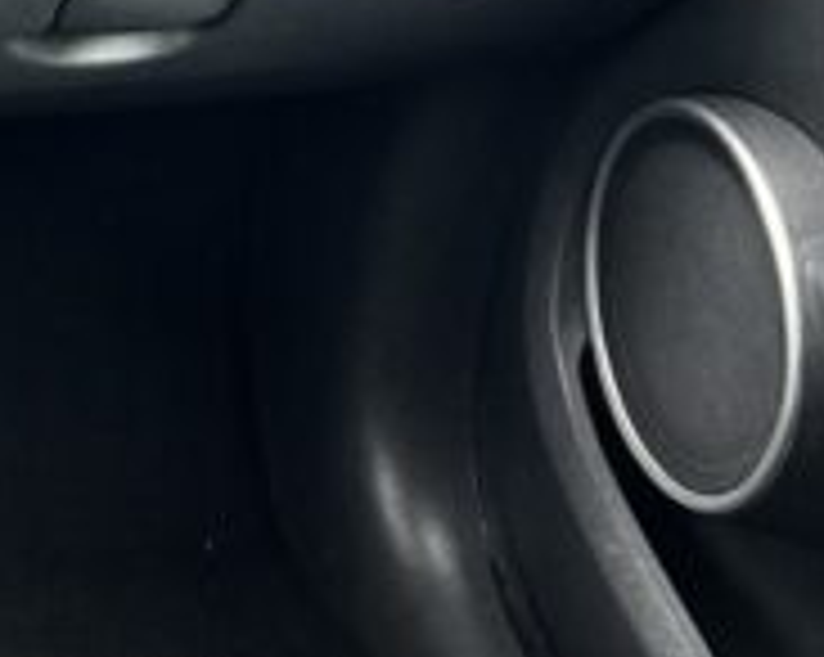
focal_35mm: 111
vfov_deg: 13.7
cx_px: -810
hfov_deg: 14.5
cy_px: 63
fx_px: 2704
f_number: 1.5
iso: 64
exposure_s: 1/121
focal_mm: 5.7
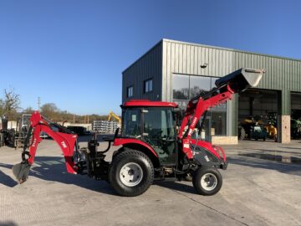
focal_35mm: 29
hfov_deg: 61.7
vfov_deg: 48.2
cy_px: 113
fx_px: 252
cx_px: 150
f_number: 1.8
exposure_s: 1/2058
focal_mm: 3
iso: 20
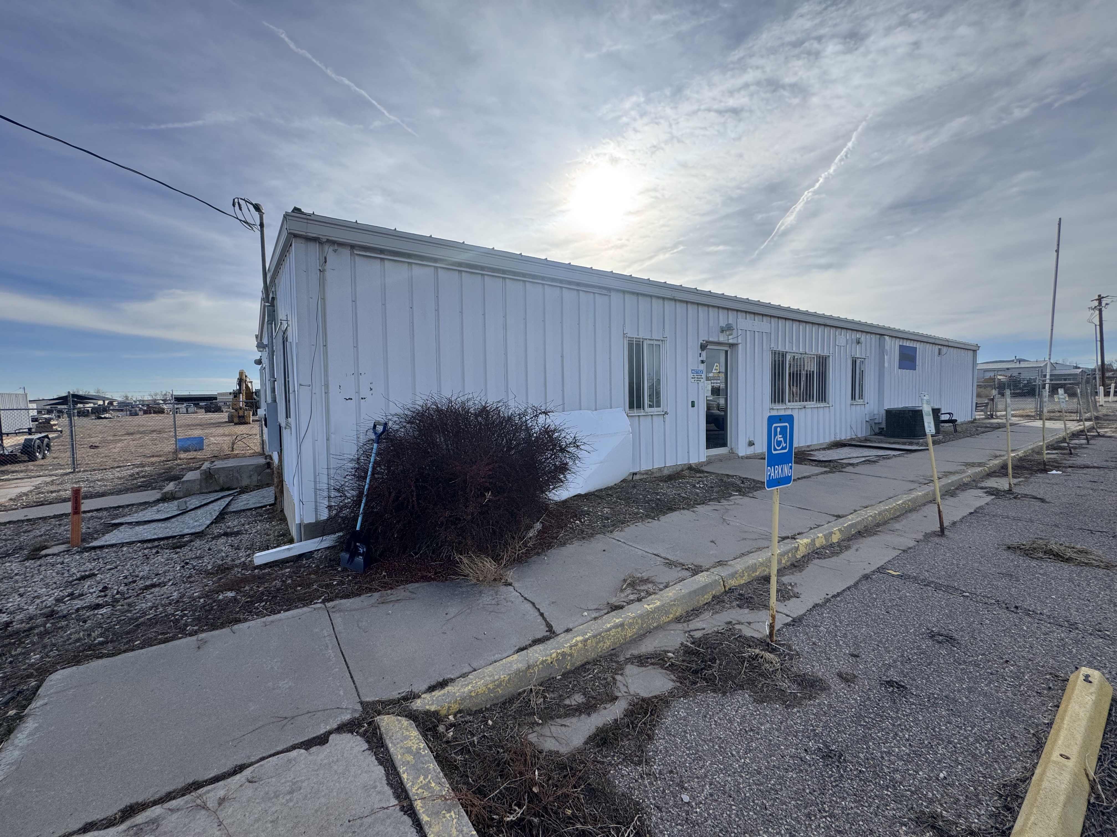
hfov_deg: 102.1
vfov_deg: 85.7
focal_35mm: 14
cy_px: 418
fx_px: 452
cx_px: 558
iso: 50
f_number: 2.2
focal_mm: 2.22
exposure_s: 1/1567
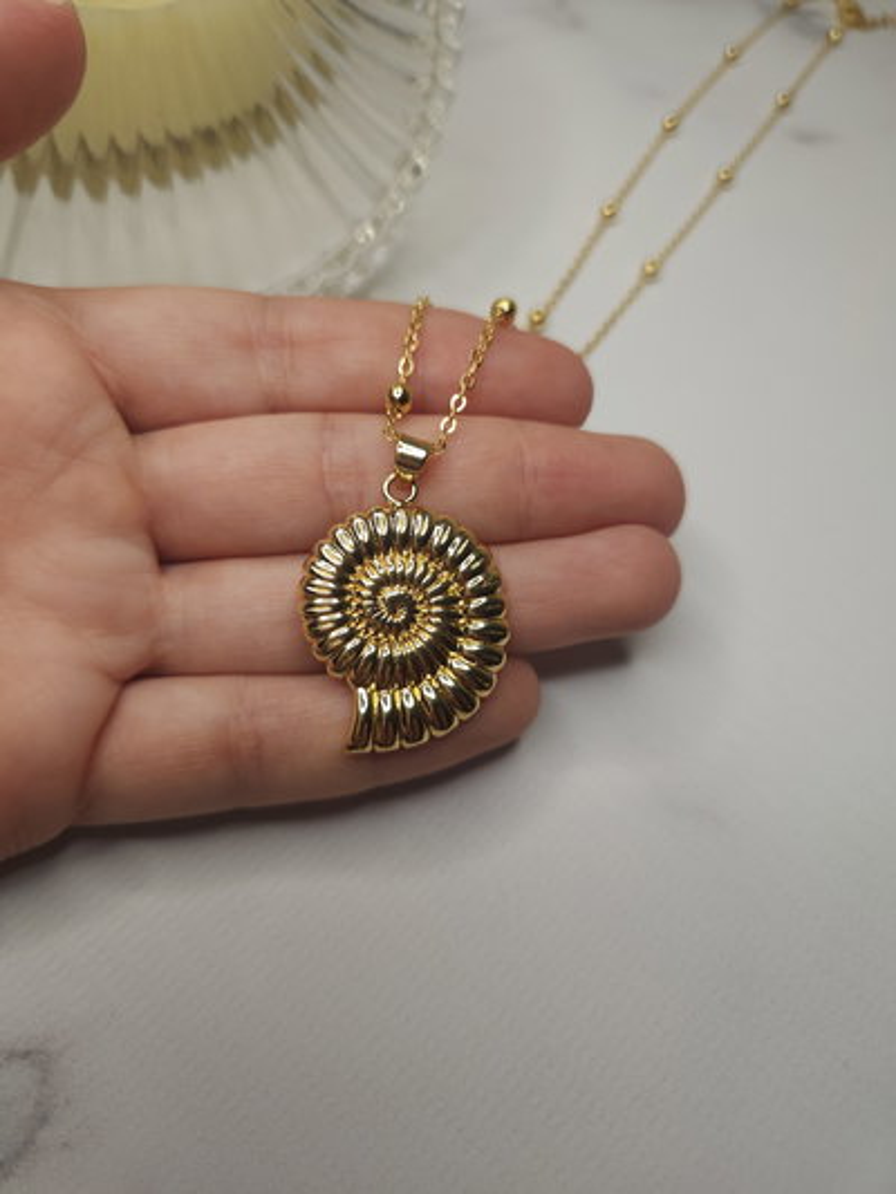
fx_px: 793
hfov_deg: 58.9
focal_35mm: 23
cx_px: 448
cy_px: 597
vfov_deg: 73.9
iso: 50
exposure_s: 1/30
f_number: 1.8
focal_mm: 5.4
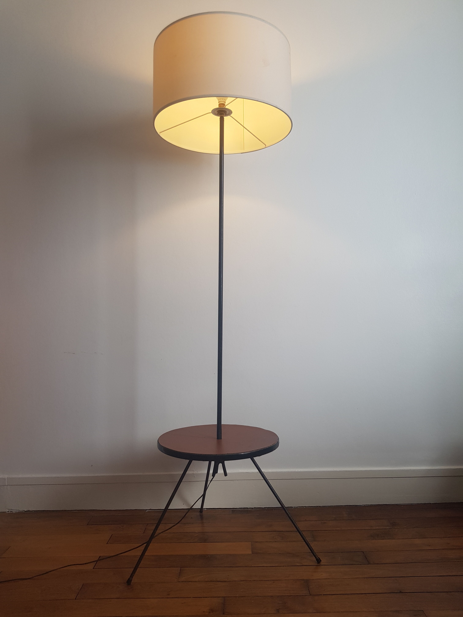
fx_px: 464
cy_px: 308
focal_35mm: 26
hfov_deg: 53.1
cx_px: 232
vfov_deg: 67.3
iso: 40
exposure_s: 1/125
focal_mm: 4.2
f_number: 1.7
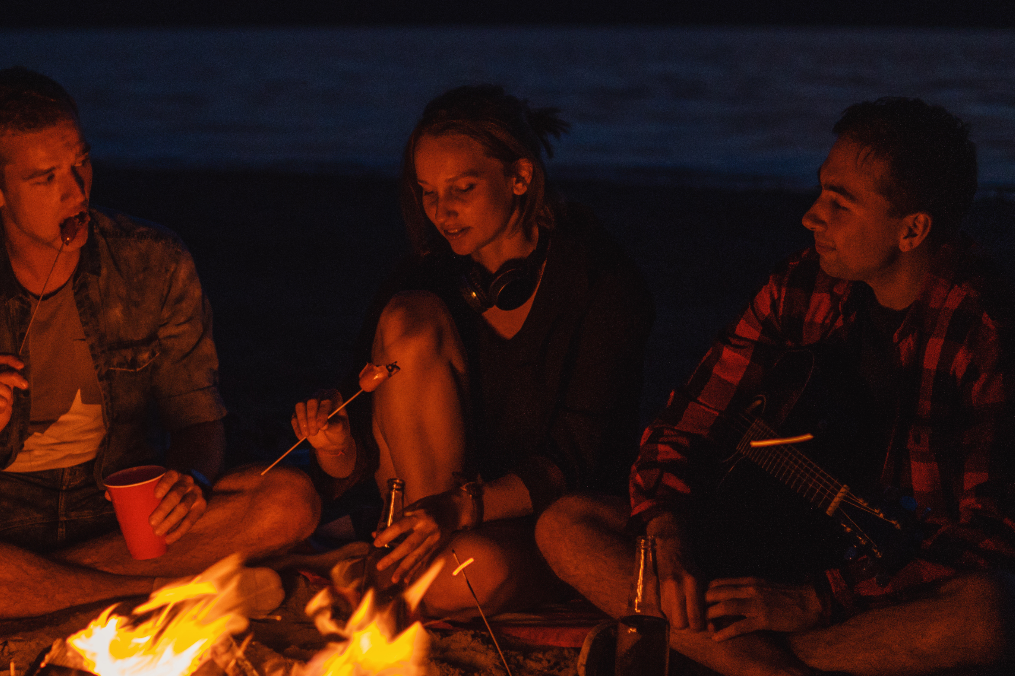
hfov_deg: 25.2
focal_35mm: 79
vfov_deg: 17.3
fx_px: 2227
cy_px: 385
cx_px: 203
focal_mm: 30
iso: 800
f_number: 1.4
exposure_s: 1/50
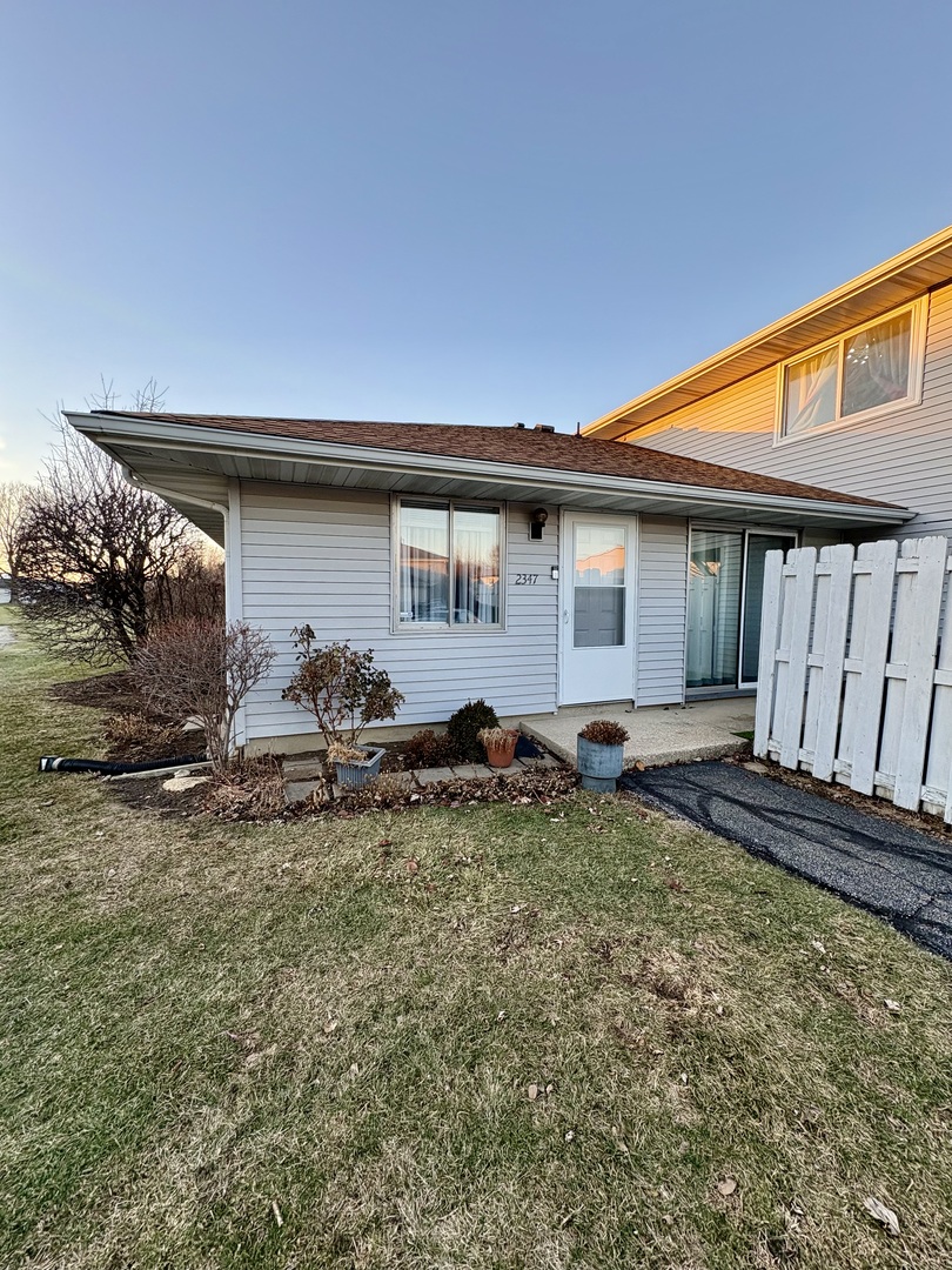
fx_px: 513
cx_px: 476
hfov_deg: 85.7
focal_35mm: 14
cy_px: 635
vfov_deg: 102.1
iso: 50
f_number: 2.2
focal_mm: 2.22
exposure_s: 1/105
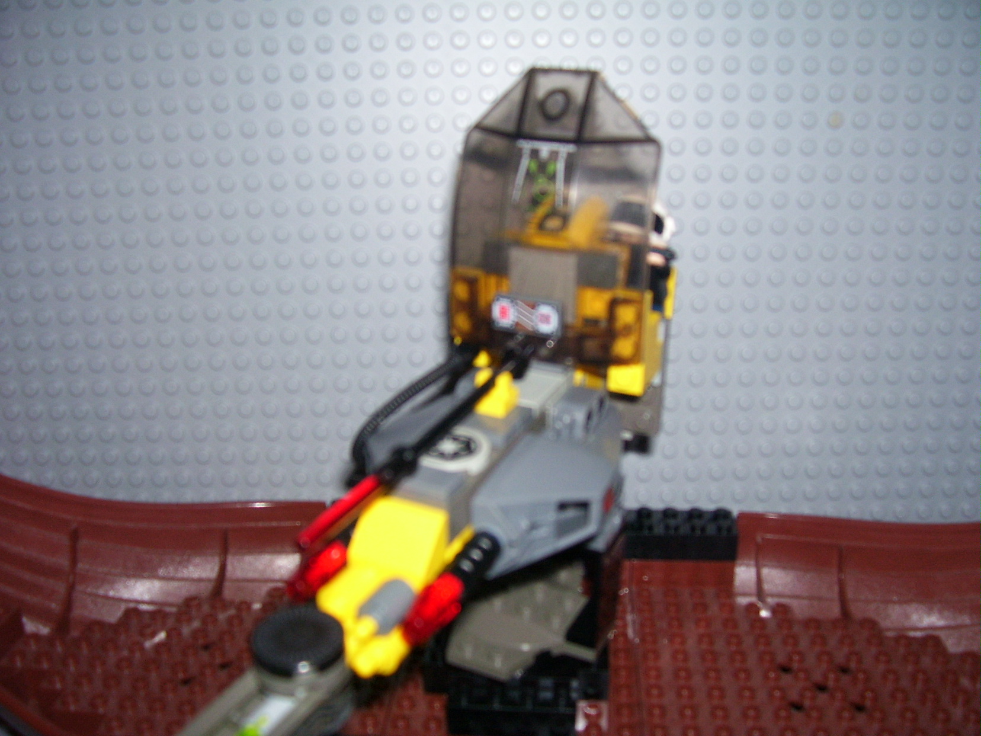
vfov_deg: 41.8
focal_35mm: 34
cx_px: 490
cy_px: 368
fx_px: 964
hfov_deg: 54.0
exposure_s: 1/60
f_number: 2.7
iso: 125
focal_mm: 5.6
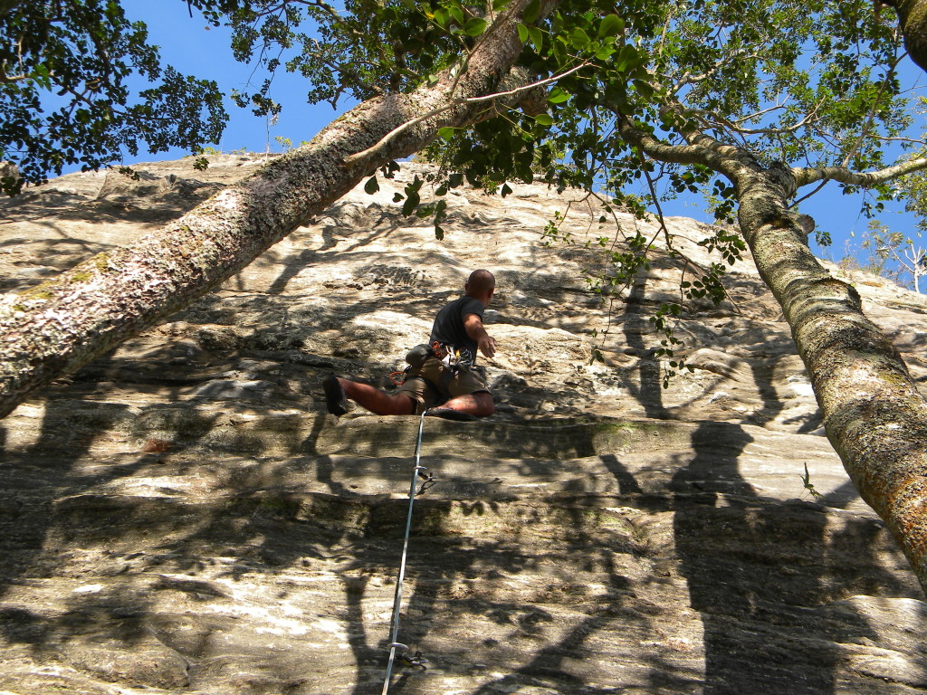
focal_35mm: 41
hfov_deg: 45.8
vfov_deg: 35.1
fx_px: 1098
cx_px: 464
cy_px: 348
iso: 80
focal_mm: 7.3
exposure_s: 1/190
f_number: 3.8
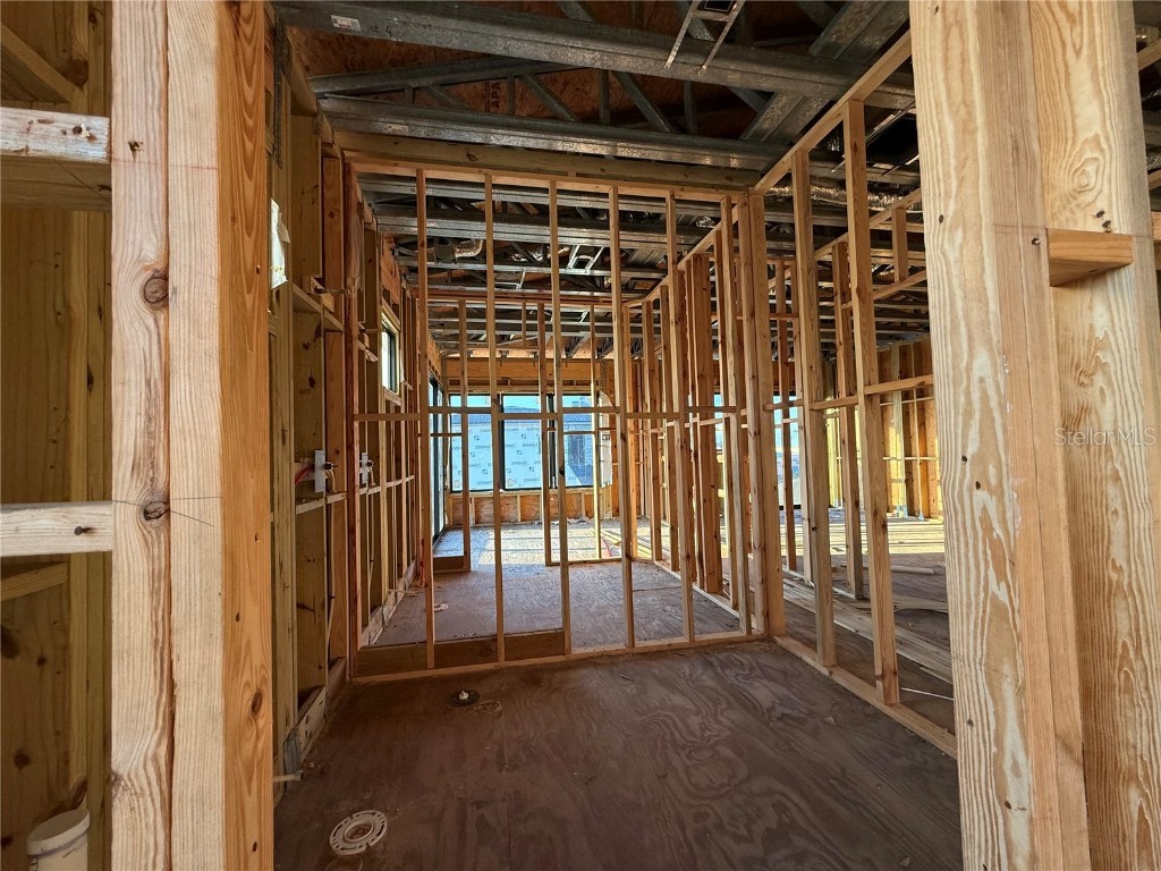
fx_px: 470
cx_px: 580
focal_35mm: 14
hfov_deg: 102.1
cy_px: 436
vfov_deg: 85.7
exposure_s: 1/99
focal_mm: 2.22
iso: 160
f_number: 2.2
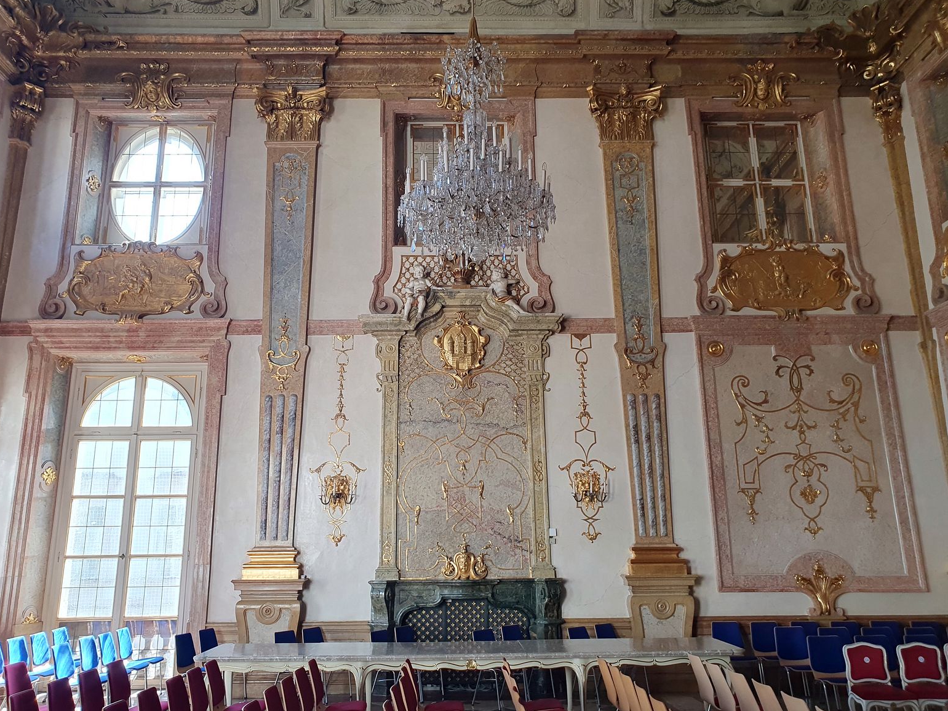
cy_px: 353
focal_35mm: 27
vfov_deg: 51.4
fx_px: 739
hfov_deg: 65.3
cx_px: 466
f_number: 2.4
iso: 100
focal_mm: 4.32
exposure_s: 1/100
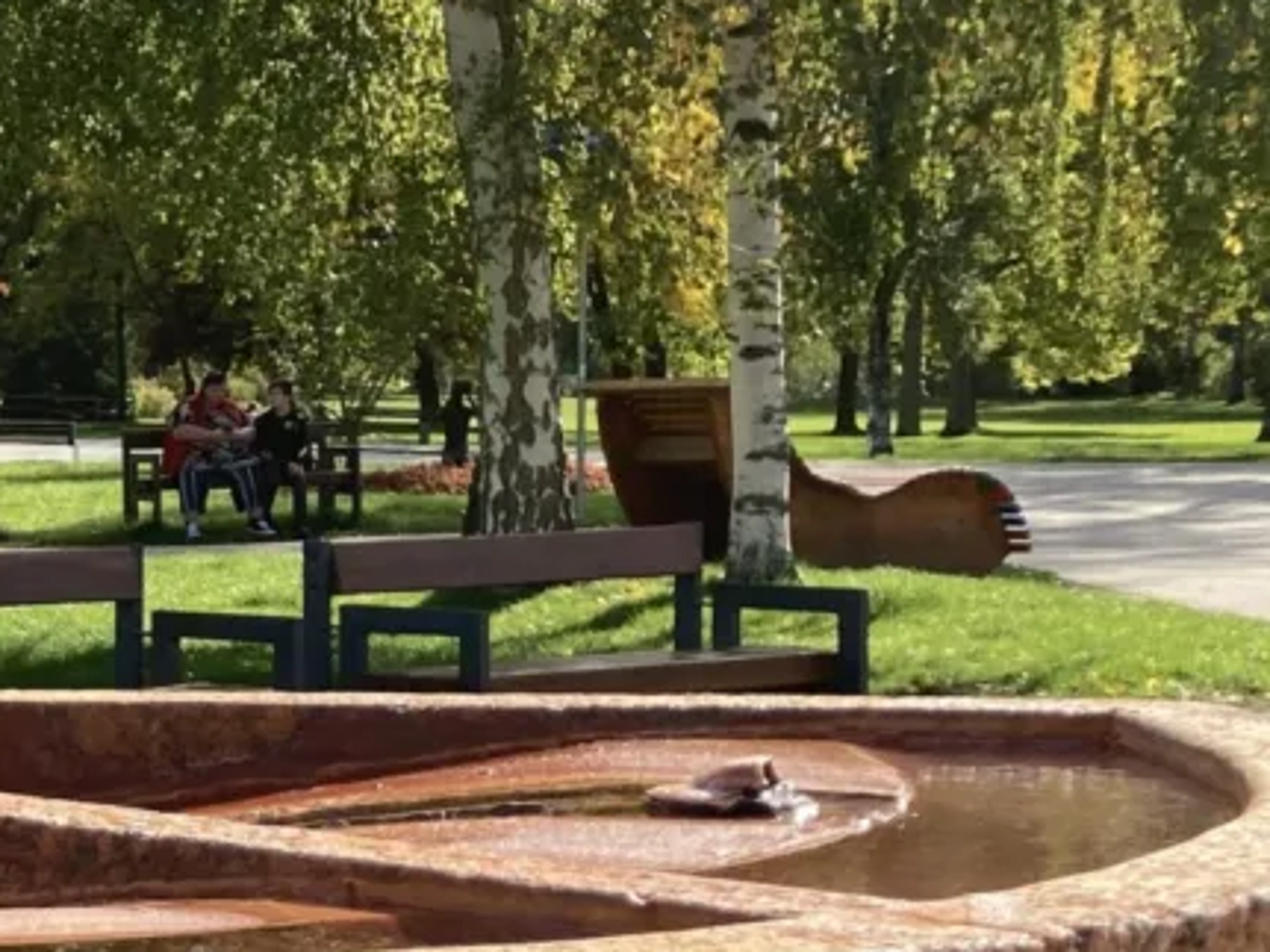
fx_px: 3815
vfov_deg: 14.2
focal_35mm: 104
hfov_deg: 16.0
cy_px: 625
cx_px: -1017
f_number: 1.8
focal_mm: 3.99
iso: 20
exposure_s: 1/1056
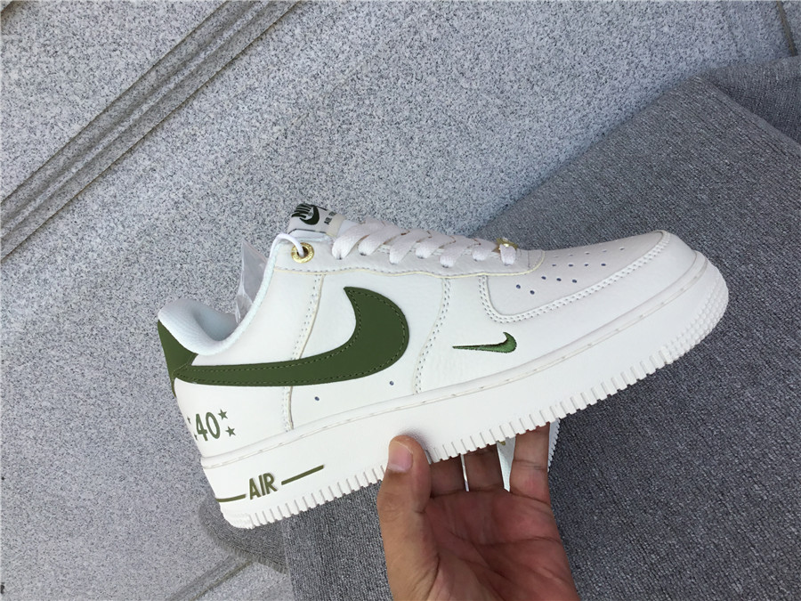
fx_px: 717
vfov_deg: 45.4
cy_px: 300
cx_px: 400
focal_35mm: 31
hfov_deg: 58.4
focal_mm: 3.3
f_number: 2.4
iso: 25
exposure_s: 1/604
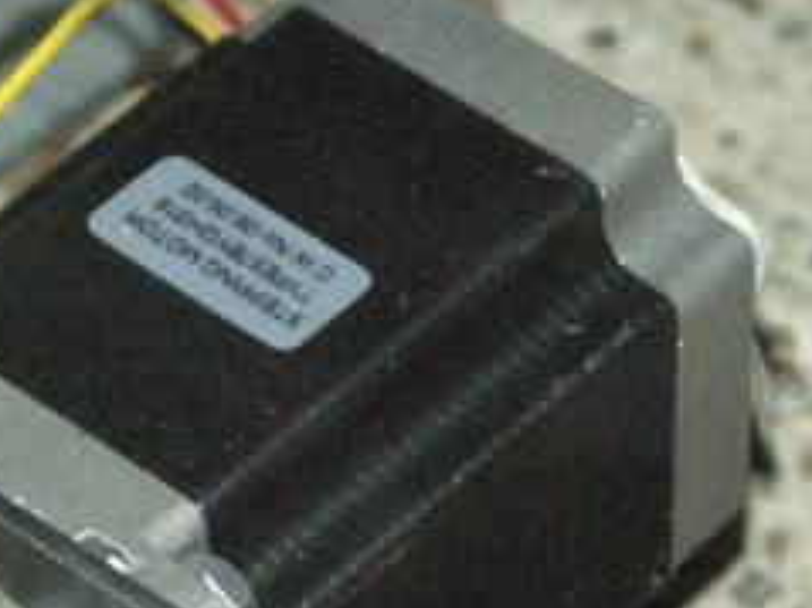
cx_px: 207
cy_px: 594
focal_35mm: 349
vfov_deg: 4.3
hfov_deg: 5.7
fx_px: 8183
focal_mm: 35.38
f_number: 3.2
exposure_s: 1/125
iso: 400
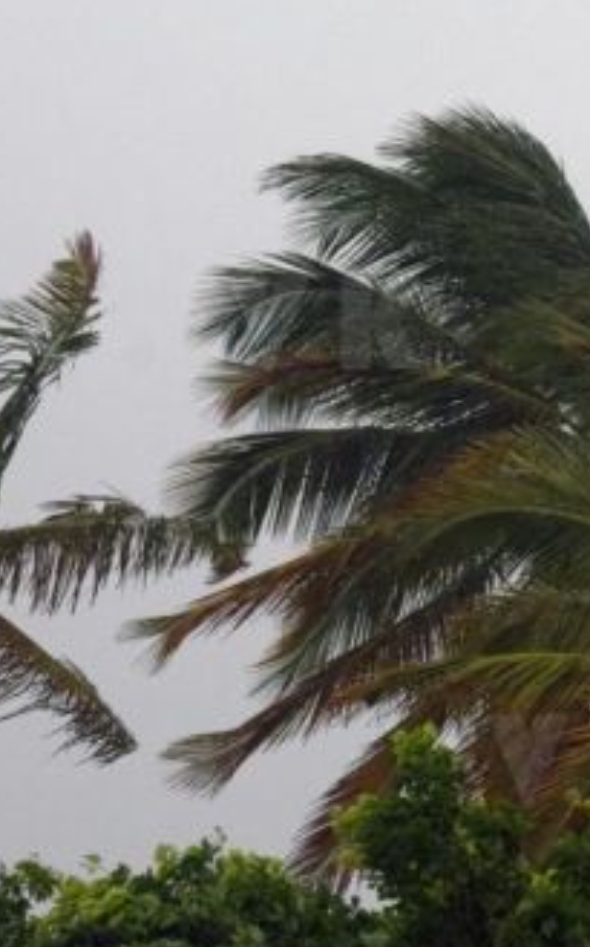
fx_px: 11970
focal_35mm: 464
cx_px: 1111
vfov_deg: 4.5
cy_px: 412
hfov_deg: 2.8
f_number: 8
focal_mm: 125
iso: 400
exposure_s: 1/1000
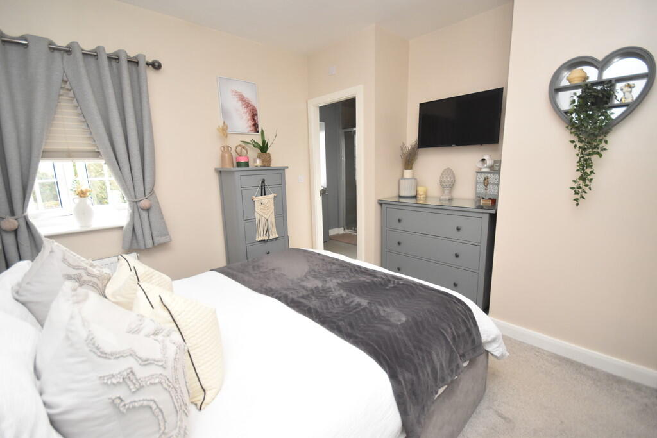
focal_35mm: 15
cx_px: 328
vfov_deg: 77.3
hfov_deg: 100.4
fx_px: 274
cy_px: 219
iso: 1100
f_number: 4
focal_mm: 10
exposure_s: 1/125
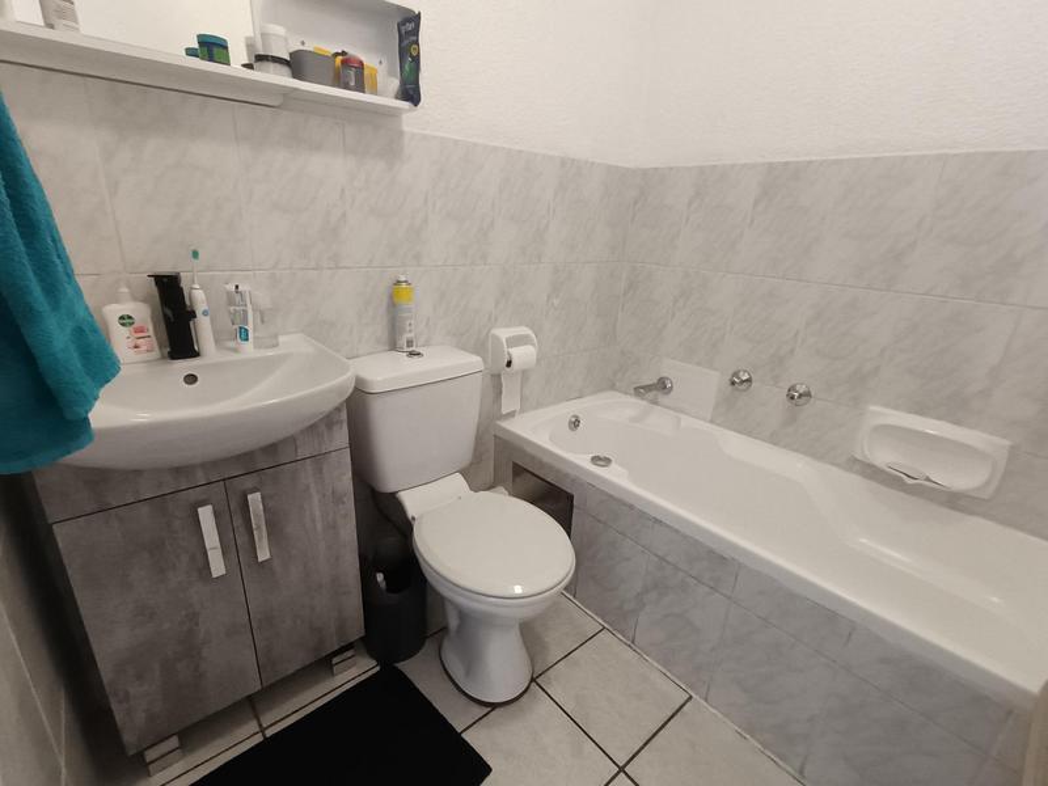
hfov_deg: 91.0
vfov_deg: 74.7
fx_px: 515
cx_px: 524
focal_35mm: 17
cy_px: 393
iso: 757
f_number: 2.2
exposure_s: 1/25
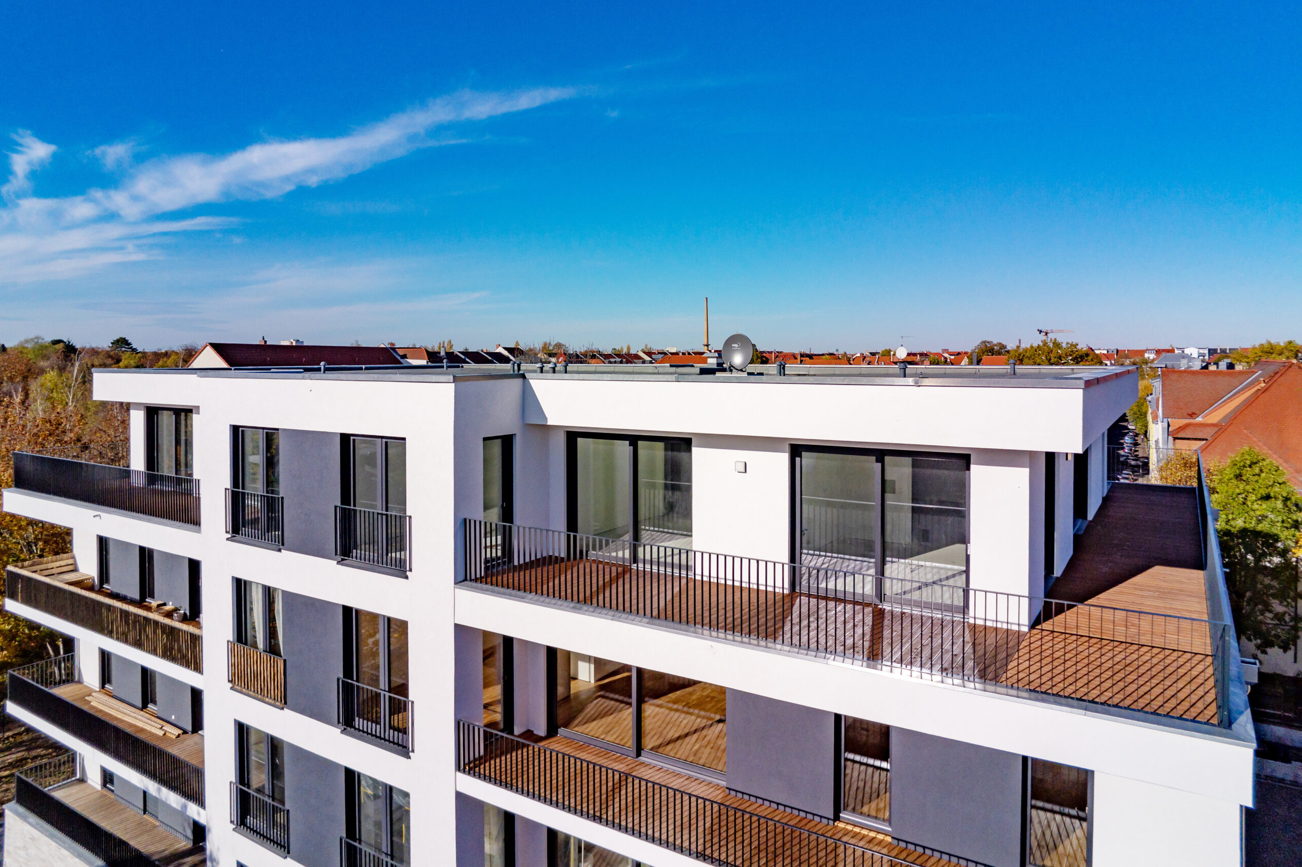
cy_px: 386
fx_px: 868
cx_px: 651
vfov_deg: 53.0
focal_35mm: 24
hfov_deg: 73.8
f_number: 2.4
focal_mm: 4
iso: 108
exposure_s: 1/3800
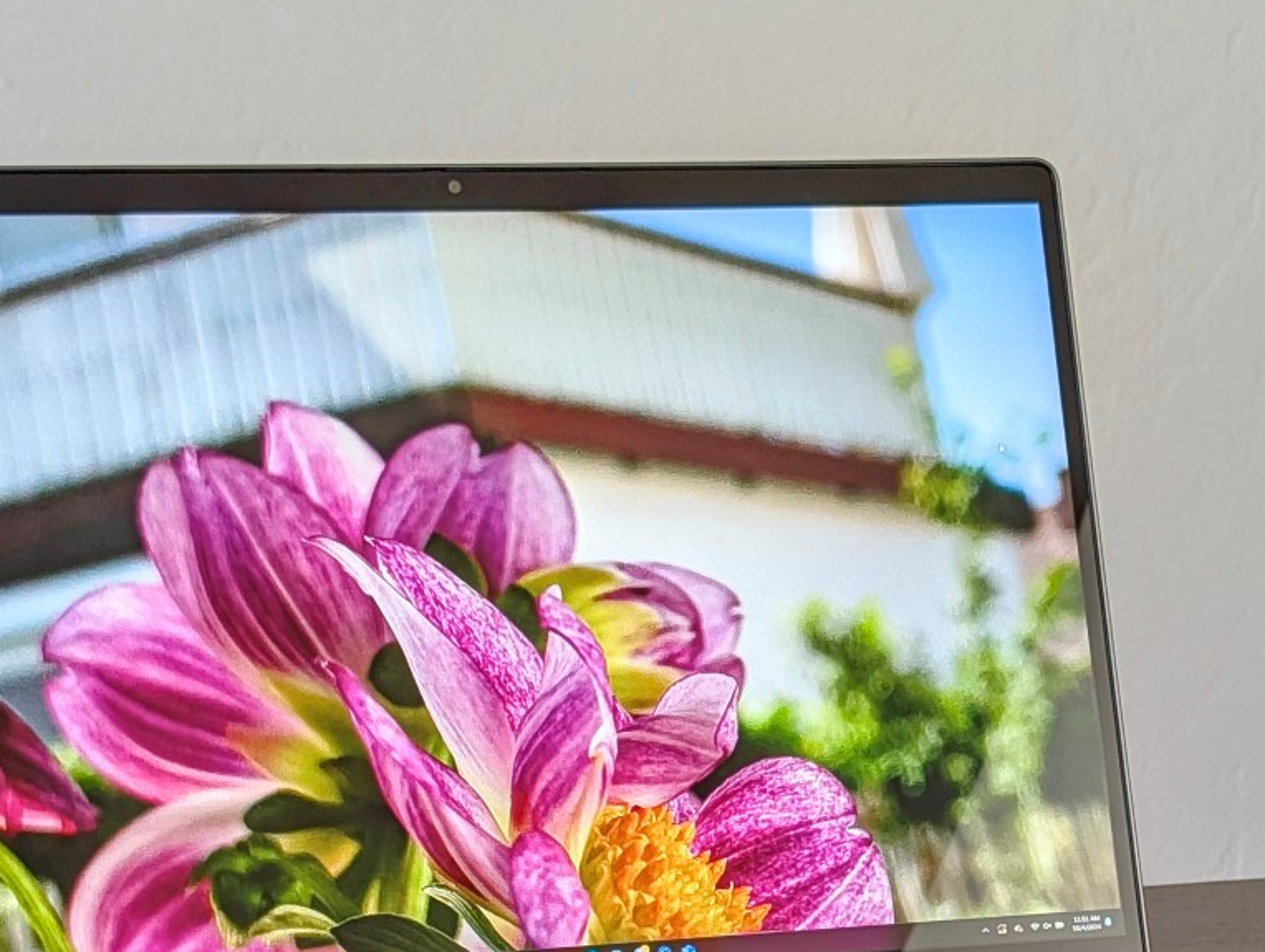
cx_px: 765
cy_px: 825
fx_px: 3366
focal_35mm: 92
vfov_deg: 15.9
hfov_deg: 21.3
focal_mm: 6.9
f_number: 1.68
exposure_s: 1/23.9
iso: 32
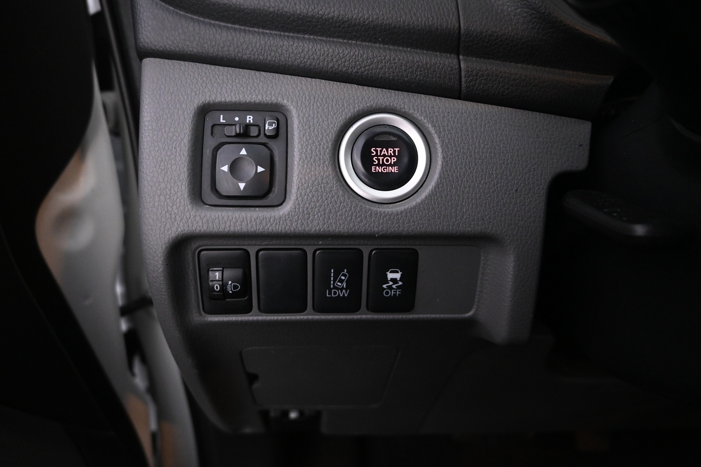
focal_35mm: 24
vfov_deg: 53.1
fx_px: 467
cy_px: 234
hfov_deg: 73.7
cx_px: 350
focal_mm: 16
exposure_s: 1/30
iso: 2500
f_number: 3.5
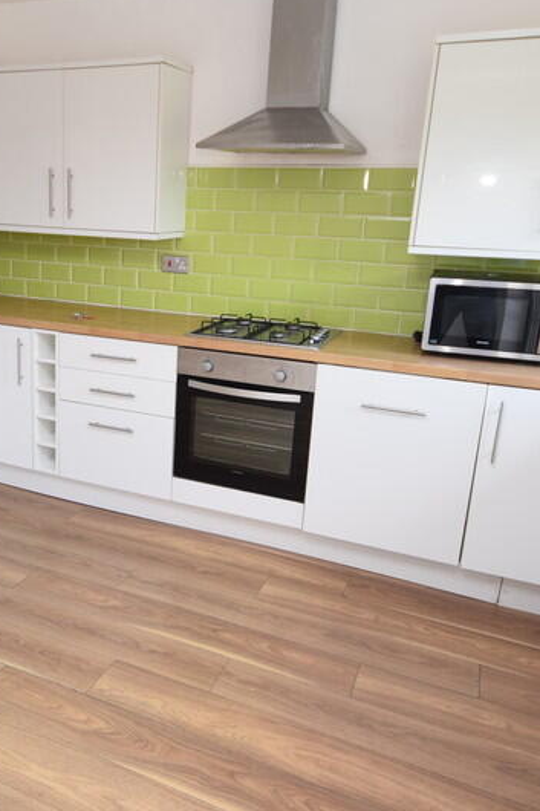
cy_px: 391
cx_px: 148
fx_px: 653
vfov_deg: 63.7
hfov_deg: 43.8
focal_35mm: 29
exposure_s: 1/80
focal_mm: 10
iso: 800
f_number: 4.5
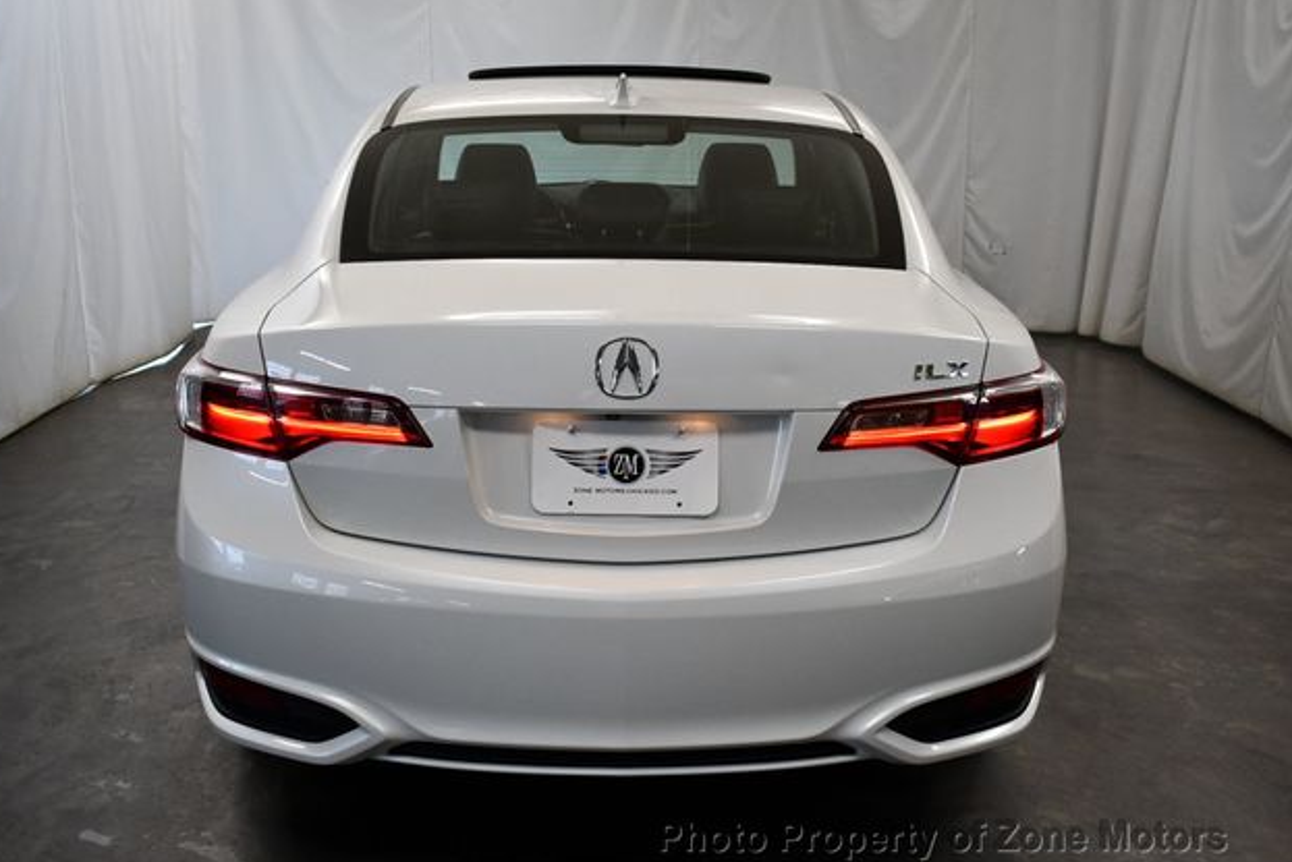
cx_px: 633
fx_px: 1328
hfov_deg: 51.9
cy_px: 433
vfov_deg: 36.0
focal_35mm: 37
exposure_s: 1/250
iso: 640
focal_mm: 18
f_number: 3.5
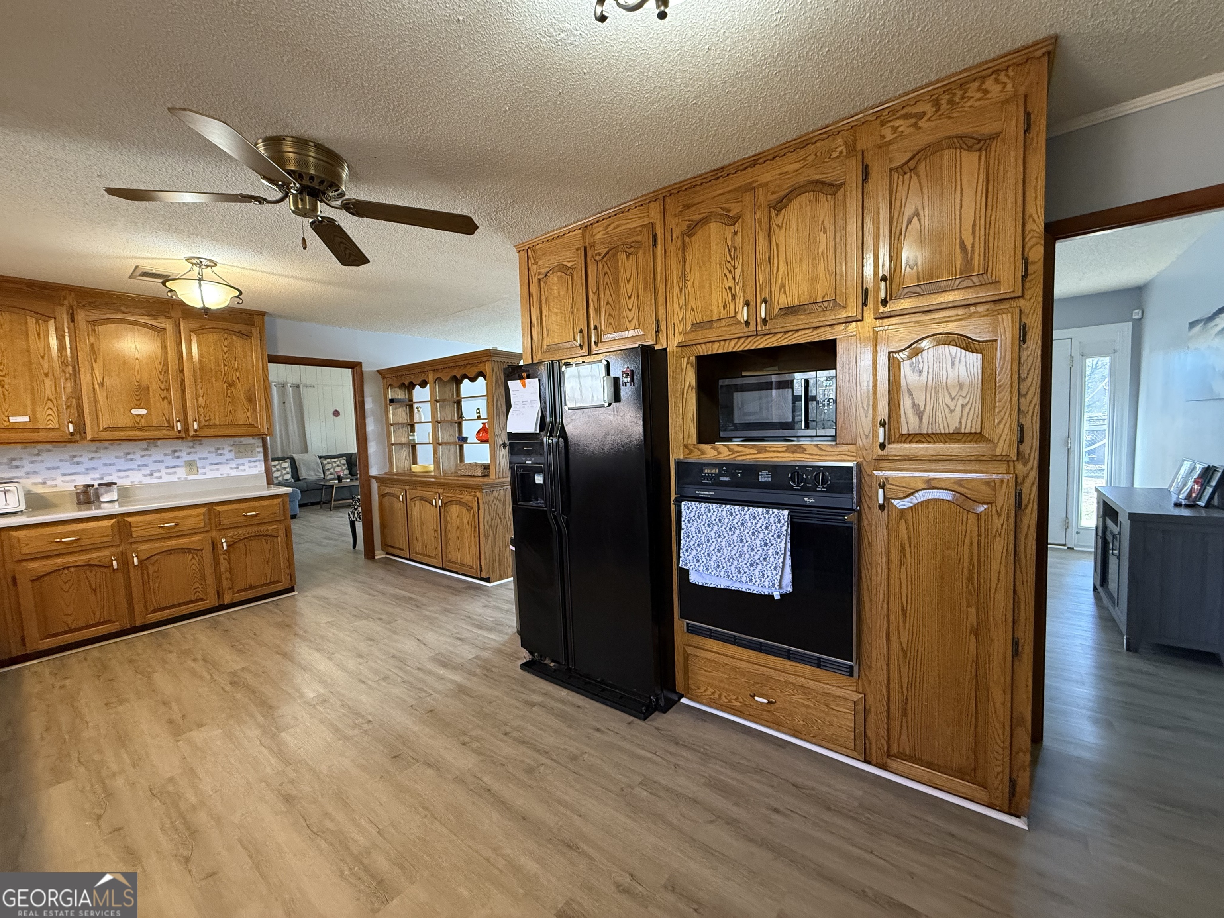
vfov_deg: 85.7
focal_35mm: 14
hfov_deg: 102.1
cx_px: 612
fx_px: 495
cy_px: 459
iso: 500
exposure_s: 1/60
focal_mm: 2.22
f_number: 2.2
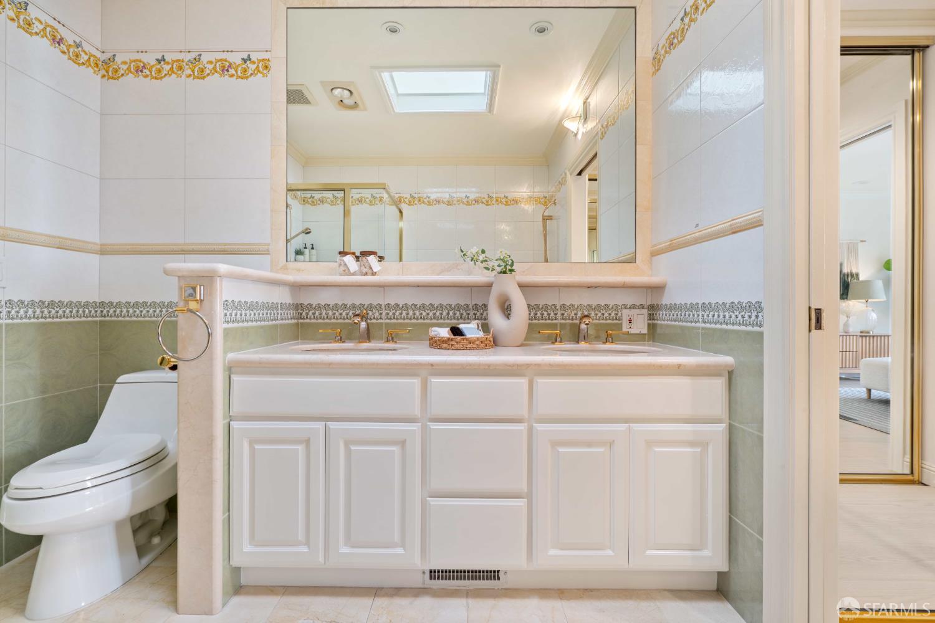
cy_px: 312
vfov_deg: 73.7
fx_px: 416
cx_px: 468
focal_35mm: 16
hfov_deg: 96.7
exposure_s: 1.3
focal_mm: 16
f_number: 14
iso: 250
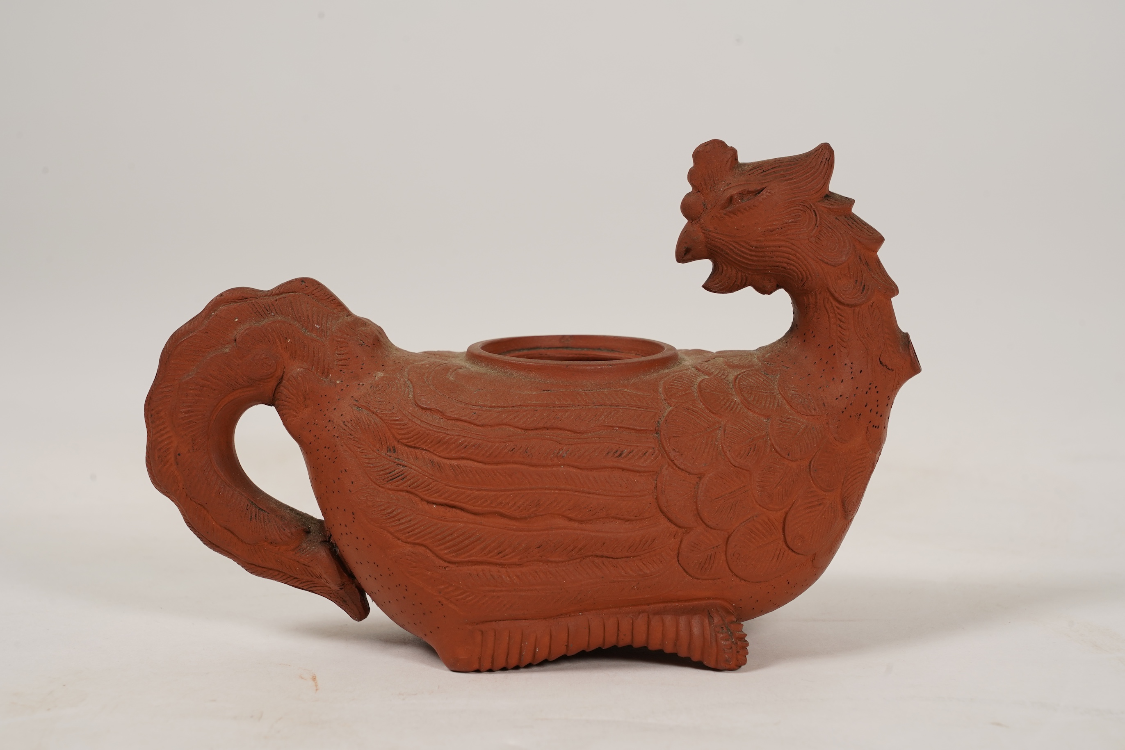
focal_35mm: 105
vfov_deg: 13.0
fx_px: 3281
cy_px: 375
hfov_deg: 19.5
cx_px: 562
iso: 400
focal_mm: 105
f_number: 13
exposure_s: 1/125
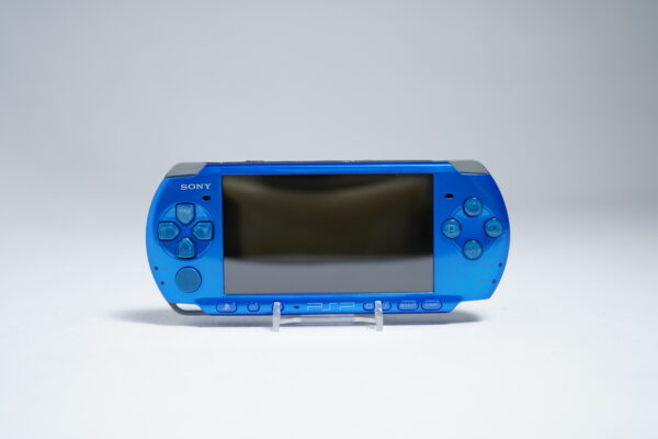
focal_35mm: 49
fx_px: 896
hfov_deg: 40.3
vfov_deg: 27.5
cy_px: 220
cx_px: 329
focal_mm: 49
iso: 200
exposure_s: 1/13
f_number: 4.5
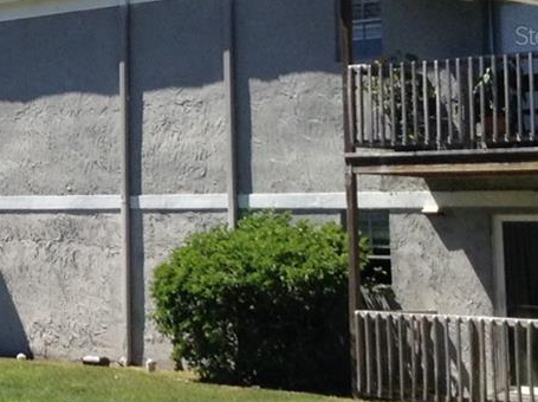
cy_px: 35
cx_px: -319
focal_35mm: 116
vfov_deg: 12.6
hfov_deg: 15.4
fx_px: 1800
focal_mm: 3.3
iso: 25
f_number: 2.4
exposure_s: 1/999
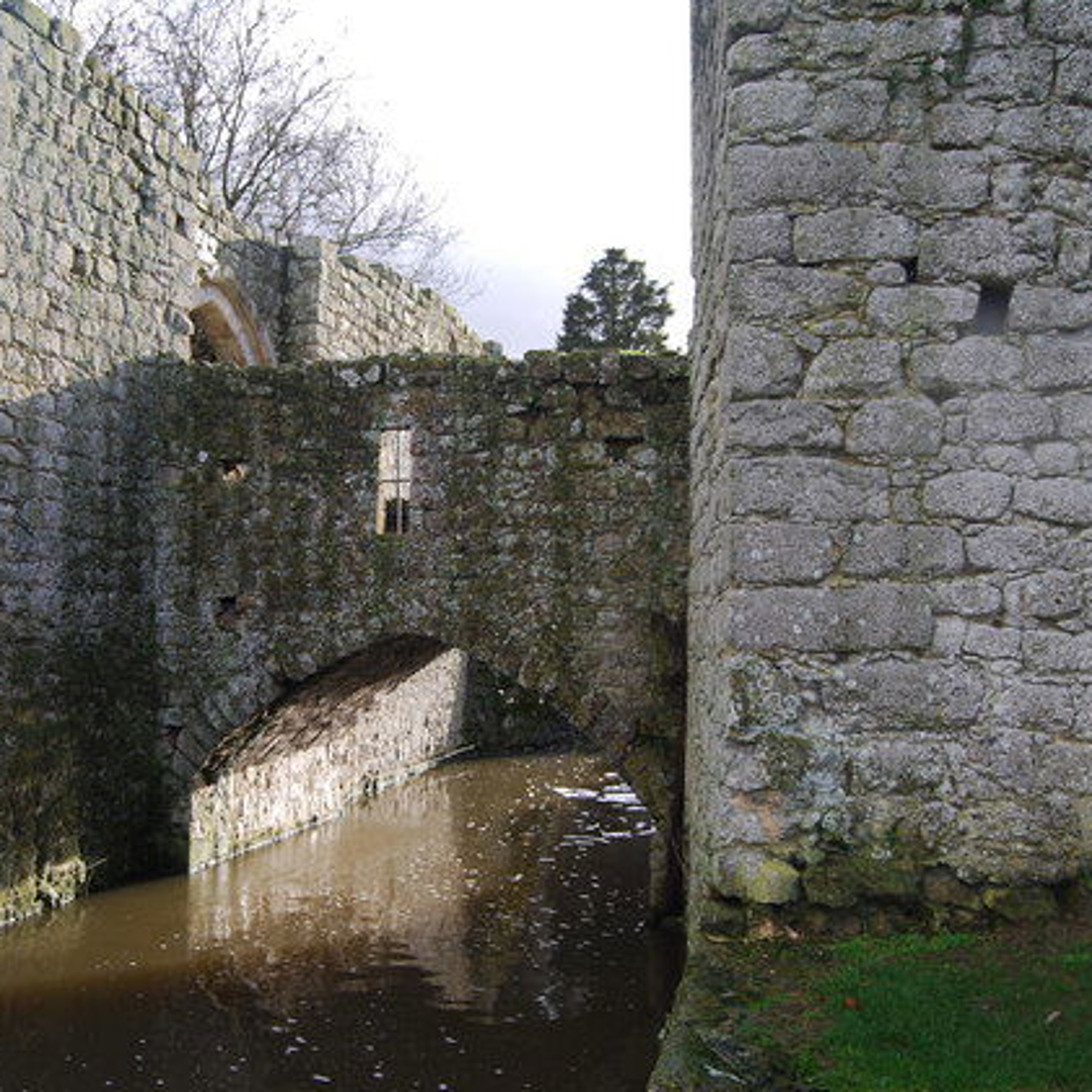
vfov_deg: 47.2
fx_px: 1249
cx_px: 397
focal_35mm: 35
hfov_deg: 46.7
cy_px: 552
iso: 110
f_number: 5.6
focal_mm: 18
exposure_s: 1/125
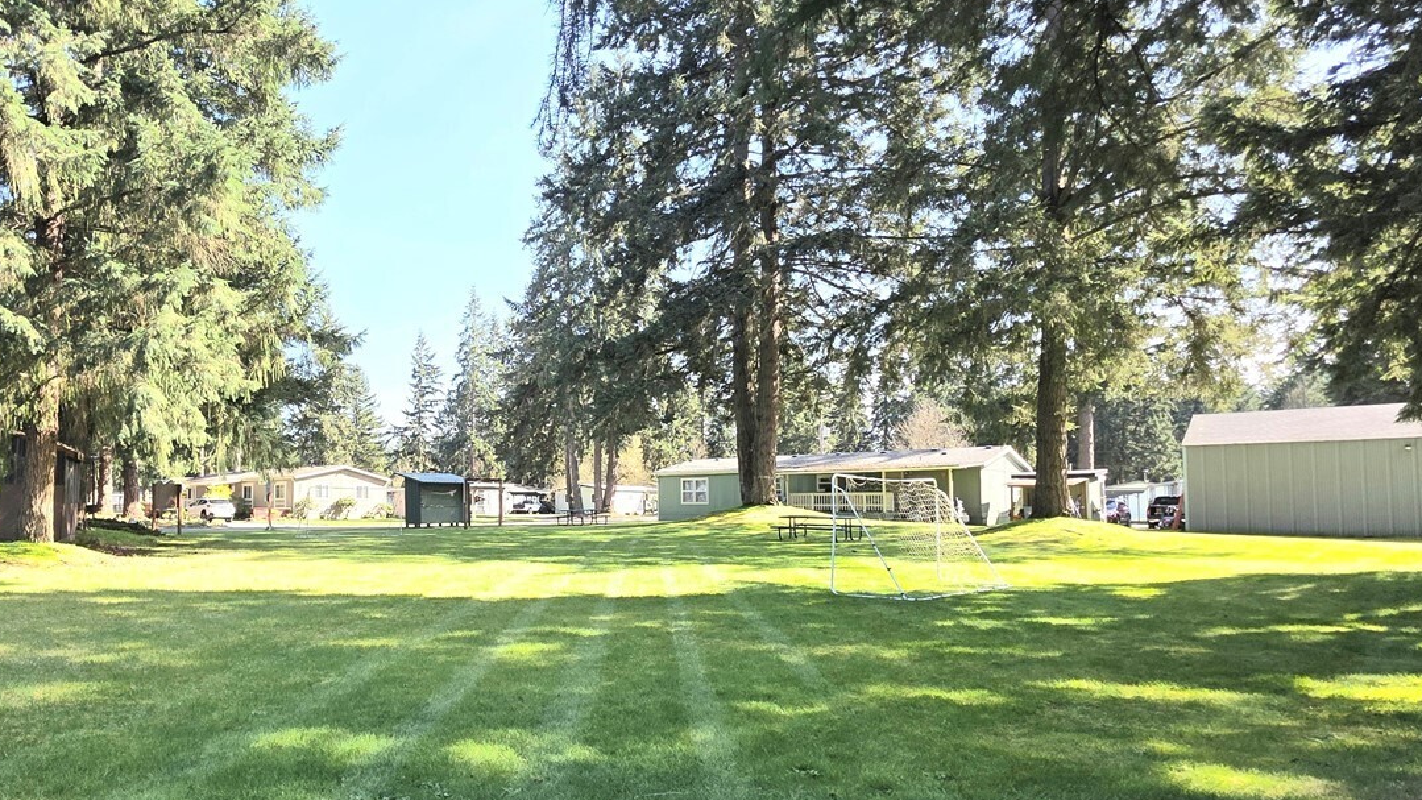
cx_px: 486
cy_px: 471
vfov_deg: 53.3
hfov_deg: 81.3
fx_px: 792
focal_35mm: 21
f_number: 1.9
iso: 40
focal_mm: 2.2
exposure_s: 1/588
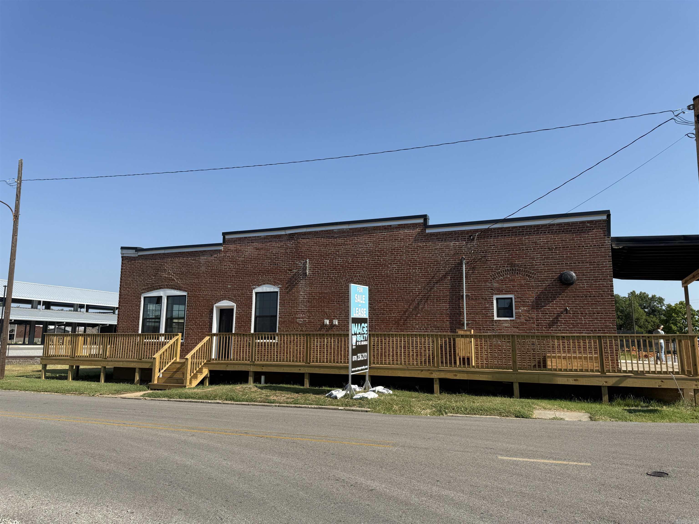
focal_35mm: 24
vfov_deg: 56.8
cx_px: 350
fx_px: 485
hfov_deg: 71.6
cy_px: 262
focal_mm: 6.76
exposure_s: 1/4673
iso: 80
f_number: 1.78
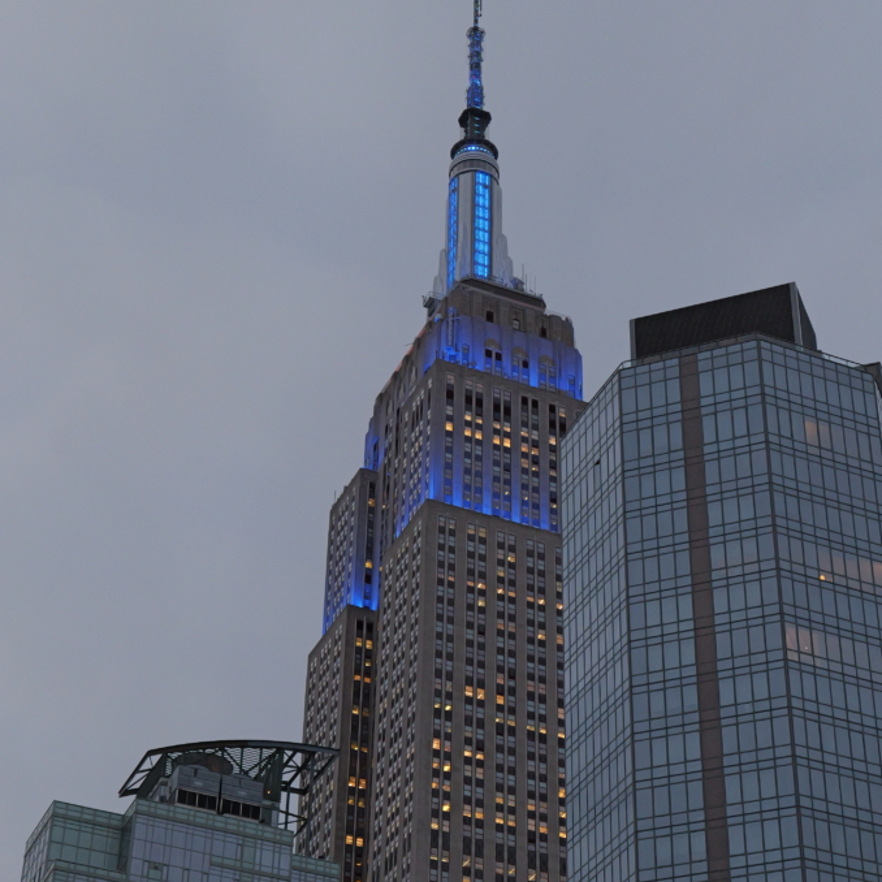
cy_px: 462
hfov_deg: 22.5
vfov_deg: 22.5
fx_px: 2220
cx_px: 442
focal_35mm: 77
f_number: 5.6
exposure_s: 1/400
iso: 4000
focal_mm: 60
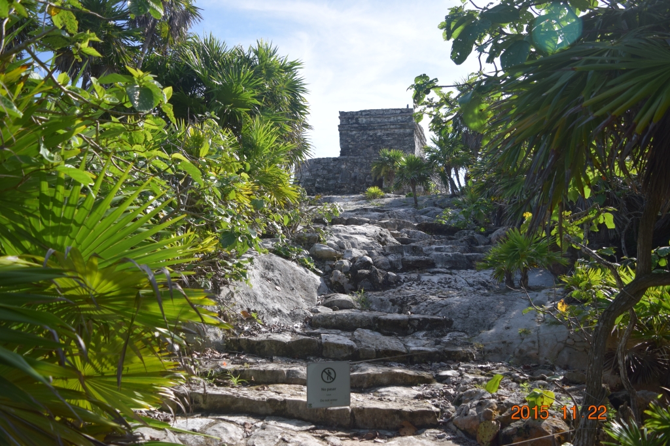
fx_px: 558
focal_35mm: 30
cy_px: 223
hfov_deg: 61.9
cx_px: 335
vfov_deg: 43.6
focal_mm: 20
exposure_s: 1/1250
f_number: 3.8
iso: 200
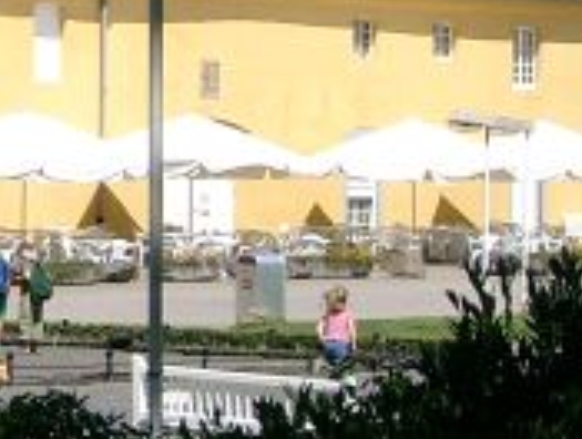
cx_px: -323
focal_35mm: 228
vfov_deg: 6.5
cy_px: -96
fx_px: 3841
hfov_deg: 8.5
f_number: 4
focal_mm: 10.4
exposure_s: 1/657
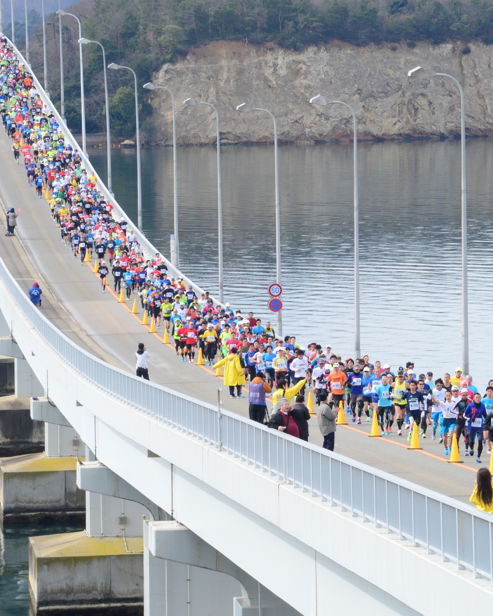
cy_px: 299
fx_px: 5179
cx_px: 371
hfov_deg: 5.4
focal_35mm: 284
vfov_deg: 6.8
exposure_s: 1/160
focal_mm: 165
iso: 800
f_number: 22
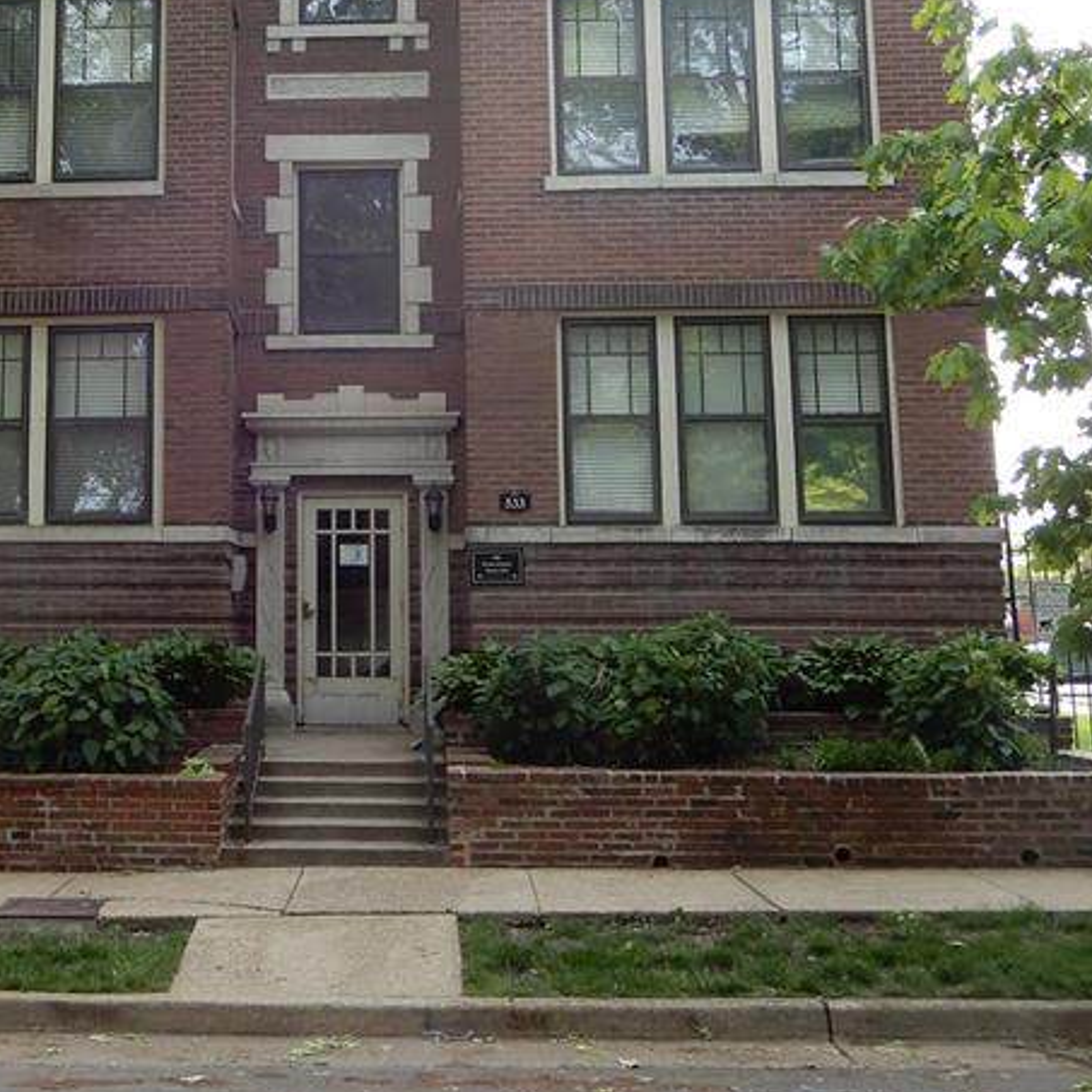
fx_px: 1713
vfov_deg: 34.8
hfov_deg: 34.7
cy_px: 316
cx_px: 287
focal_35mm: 48
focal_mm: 4.3
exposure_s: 1/100
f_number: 3.4
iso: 80
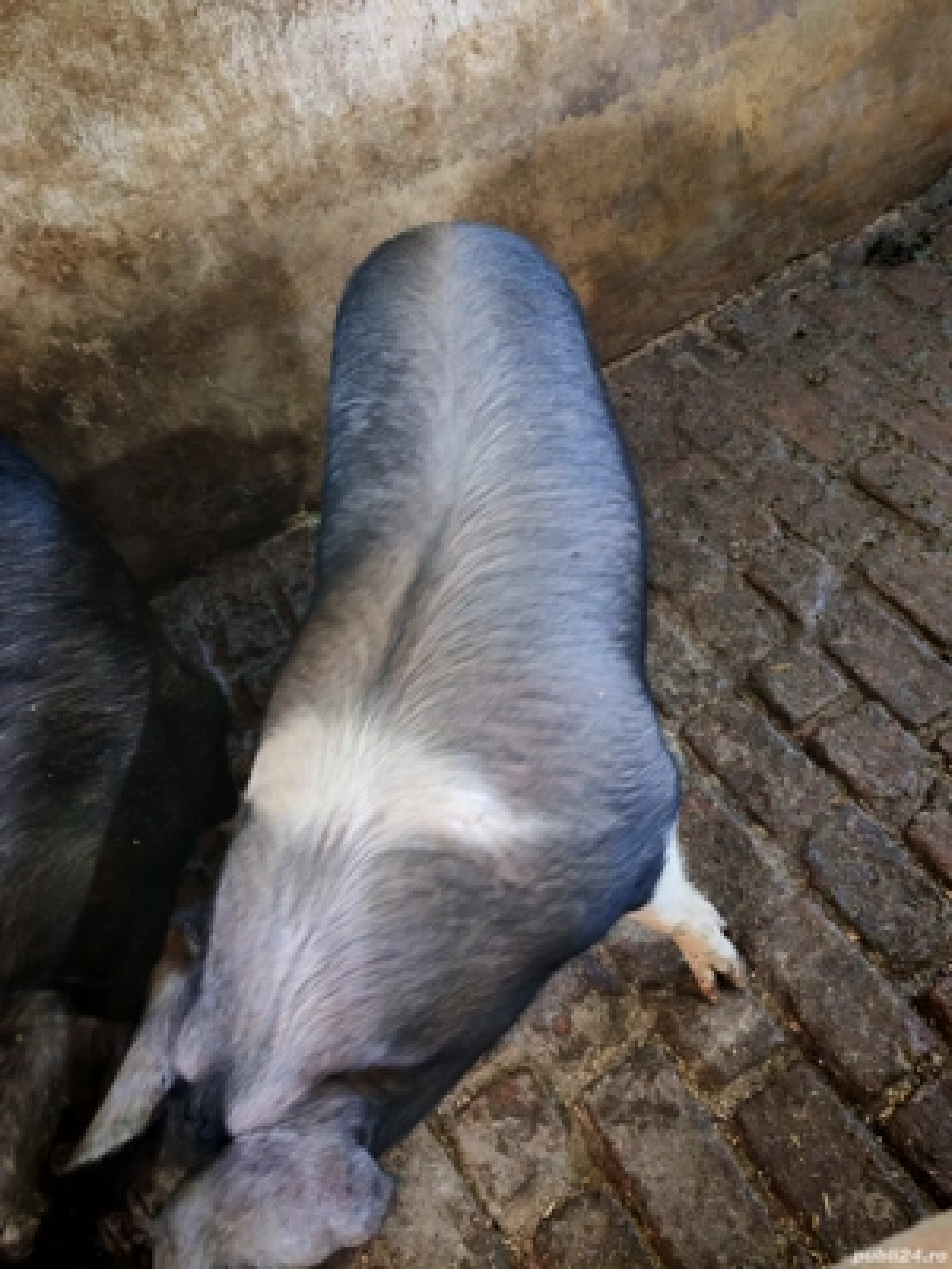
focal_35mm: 27
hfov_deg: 51.4
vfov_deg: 65.3
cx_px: 476
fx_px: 990
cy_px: 634
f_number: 1.95
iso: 1000
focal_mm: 5.52
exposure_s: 1/20
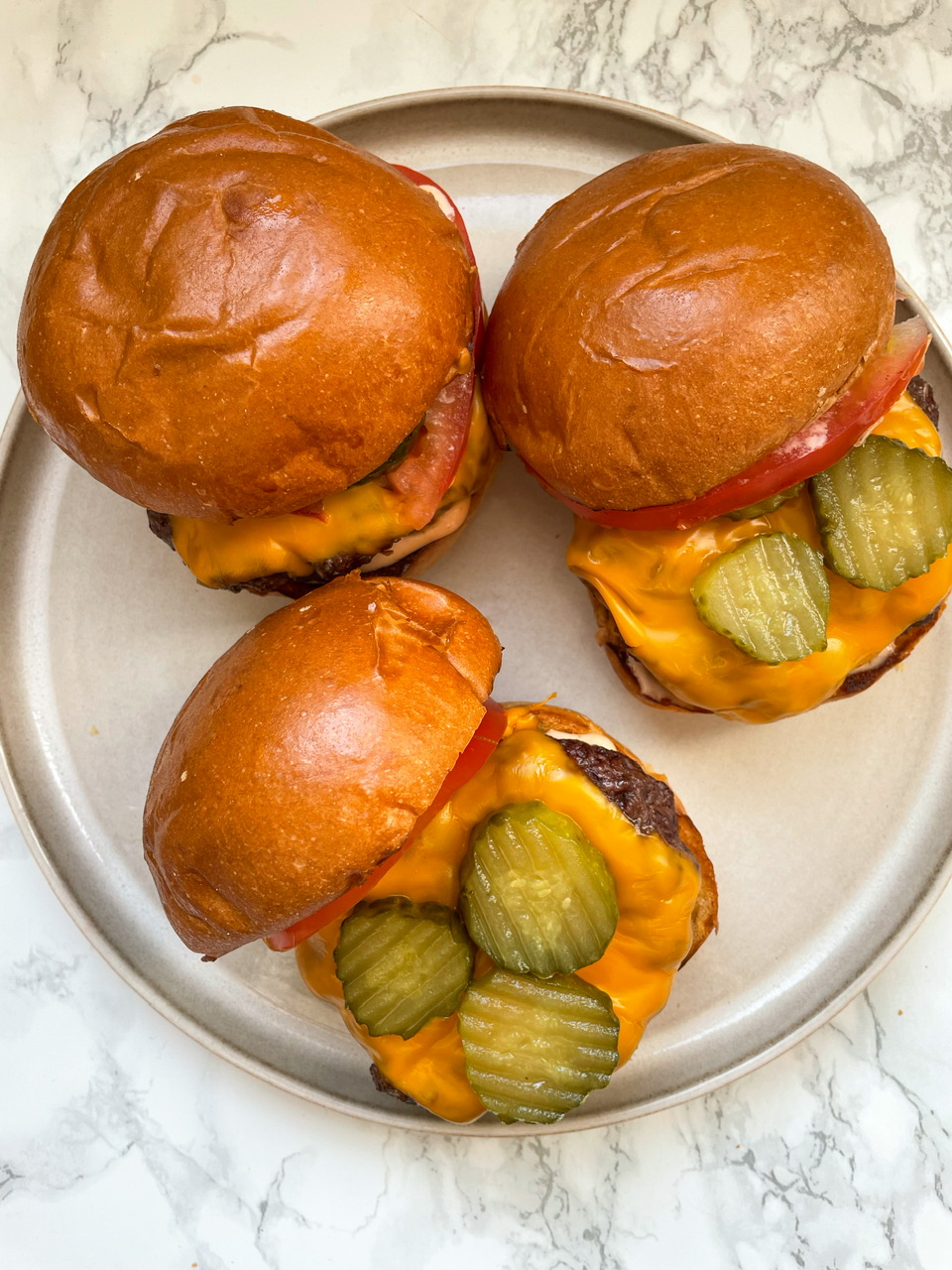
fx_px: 953
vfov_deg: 67.3
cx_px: 476
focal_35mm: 26
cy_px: 635
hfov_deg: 53.1
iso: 32
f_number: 1.6
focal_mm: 4.2
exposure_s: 1/120
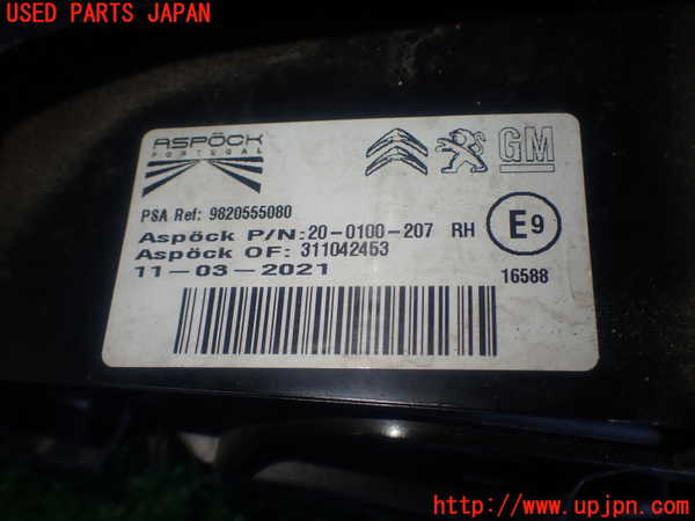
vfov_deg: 39.7
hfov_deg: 51.4
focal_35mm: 36
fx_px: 723
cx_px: 348
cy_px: 260
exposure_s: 1/80
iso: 100
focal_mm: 6.37
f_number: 2.5
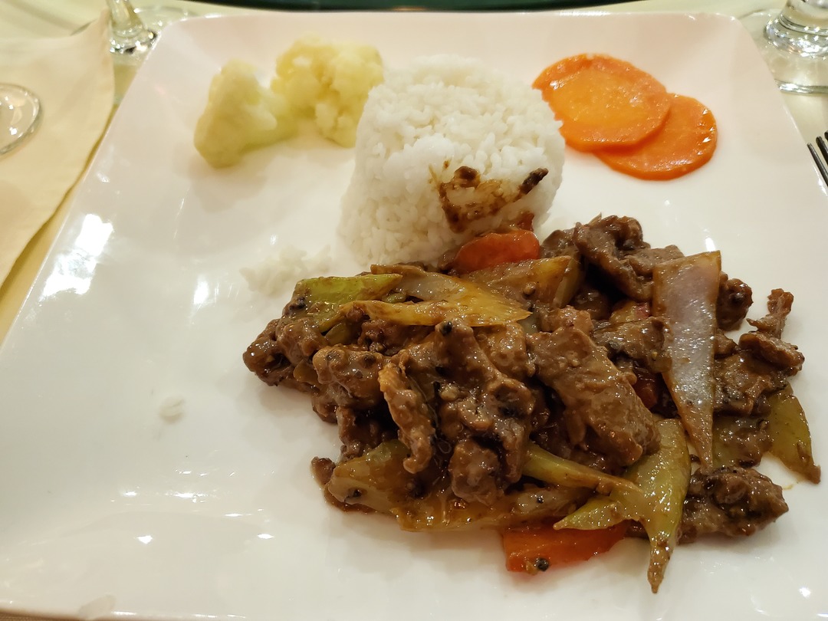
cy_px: 310
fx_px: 622
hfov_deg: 67.3
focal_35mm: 26
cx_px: 414
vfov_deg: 53.1
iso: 500
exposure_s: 1/50
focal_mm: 4.3
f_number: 1.5
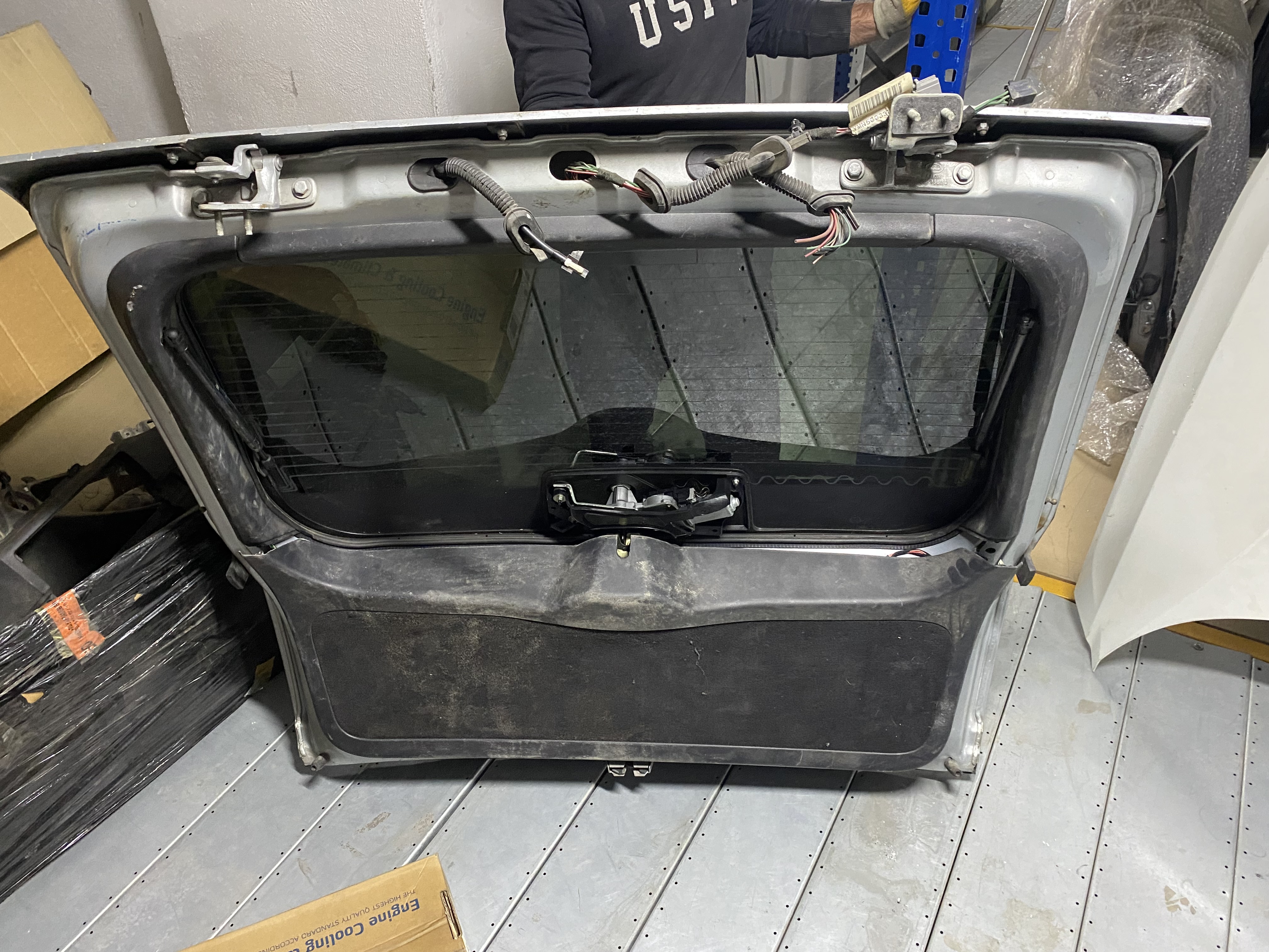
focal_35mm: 26
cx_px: 634
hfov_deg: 67.3
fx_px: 953
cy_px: 476
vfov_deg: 53.1
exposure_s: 1/33
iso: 500
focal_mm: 4.25
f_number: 1.8
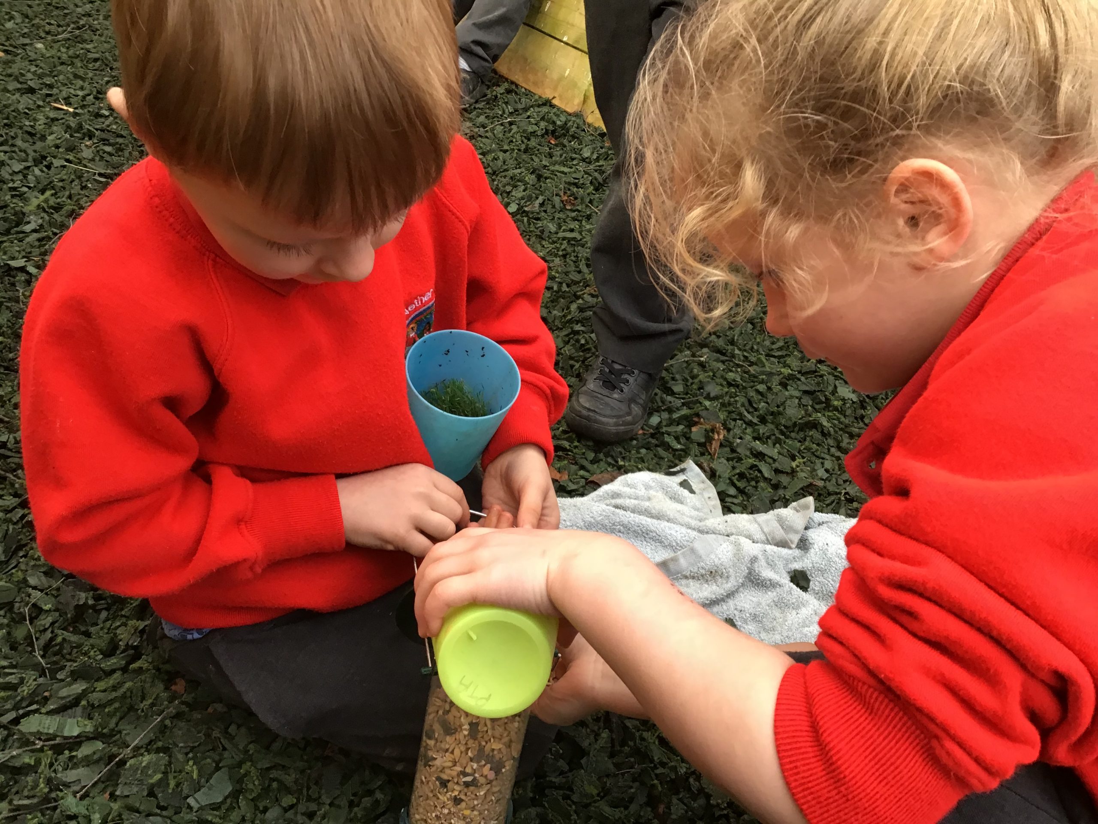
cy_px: 412
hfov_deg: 58.4
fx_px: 983
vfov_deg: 45.4
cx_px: 549
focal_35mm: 31
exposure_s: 1/33
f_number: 2.4
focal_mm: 3.3
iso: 32
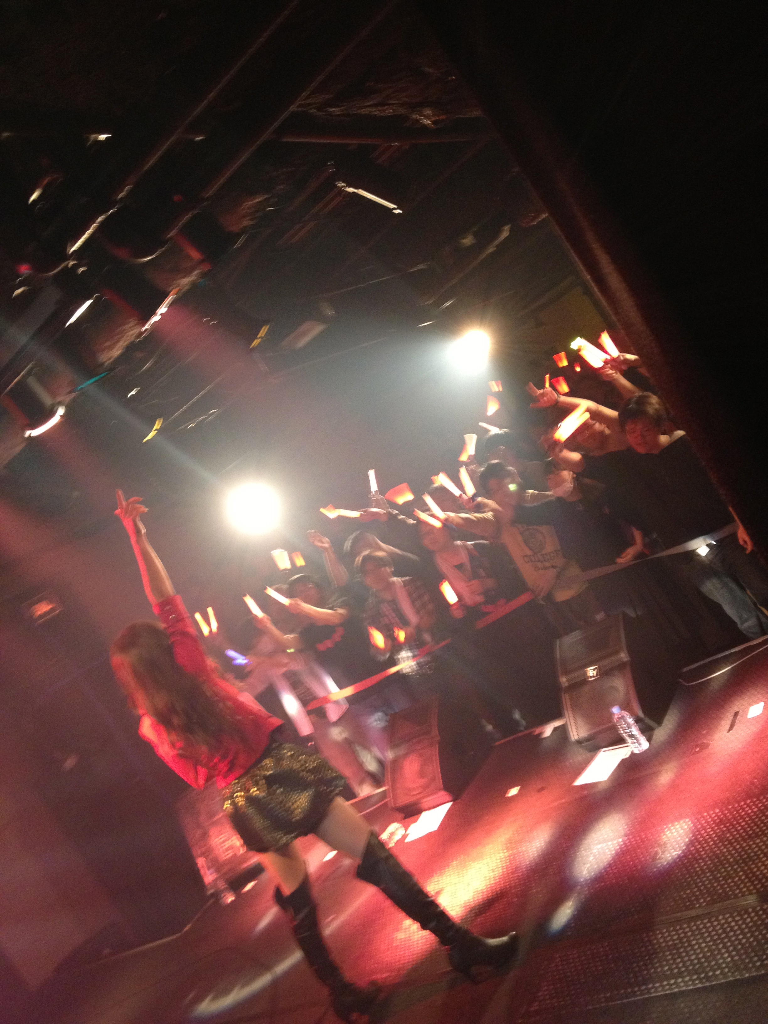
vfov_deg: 52.6
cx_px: 384
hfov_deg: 40.7
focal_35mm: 35
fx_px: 1035
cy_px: 512
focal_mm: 4.28
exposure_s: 1/20
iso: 250
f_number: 2.4
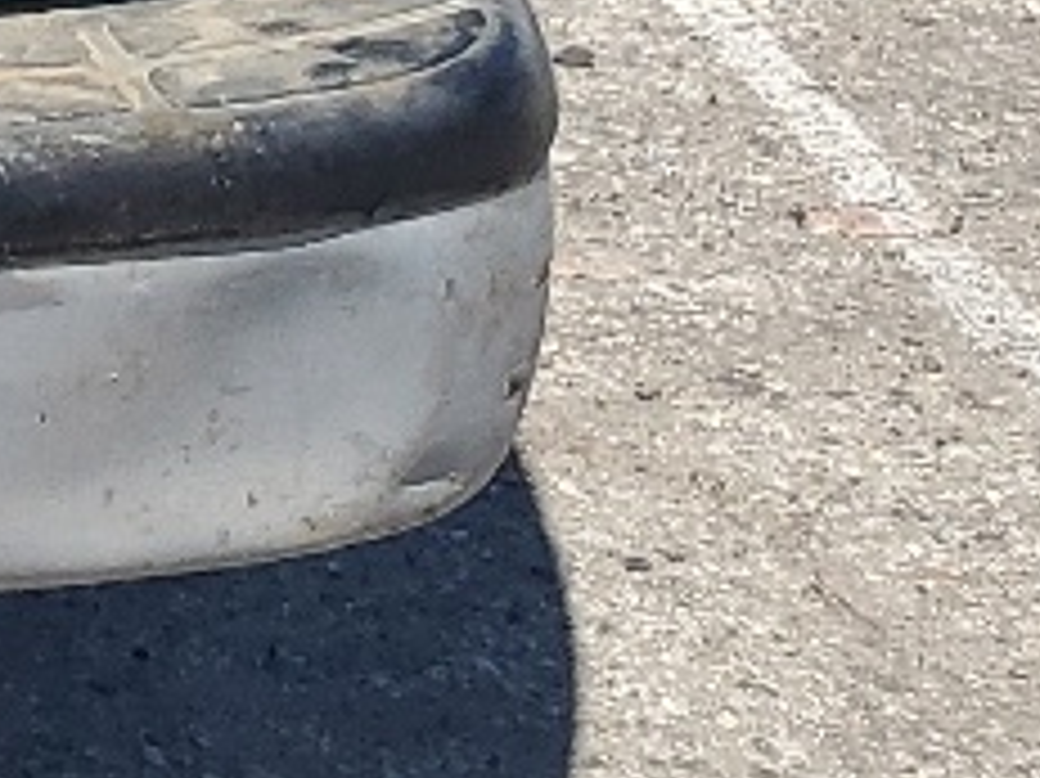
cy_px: -1394
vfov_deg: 7.4
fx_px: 5405
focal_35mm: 180
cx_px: -1801
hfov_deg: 9.3
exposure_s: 1/3333
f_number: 1.5
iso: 50
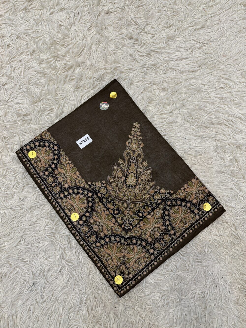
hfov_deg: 56.8
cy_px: 164
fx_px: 227
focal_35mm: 24
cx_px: 123
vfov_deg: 71.6
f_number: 1.78
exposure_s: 1/100
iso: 64
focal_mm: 6.76
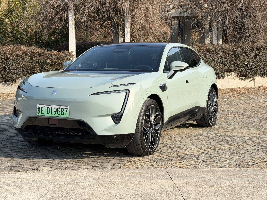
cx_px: 118
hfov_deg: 31.6
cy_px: 76
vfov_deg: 24.0
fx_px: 471
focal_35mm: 61
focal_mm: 6.76
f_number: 1.78
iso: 80
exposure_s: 1/2342
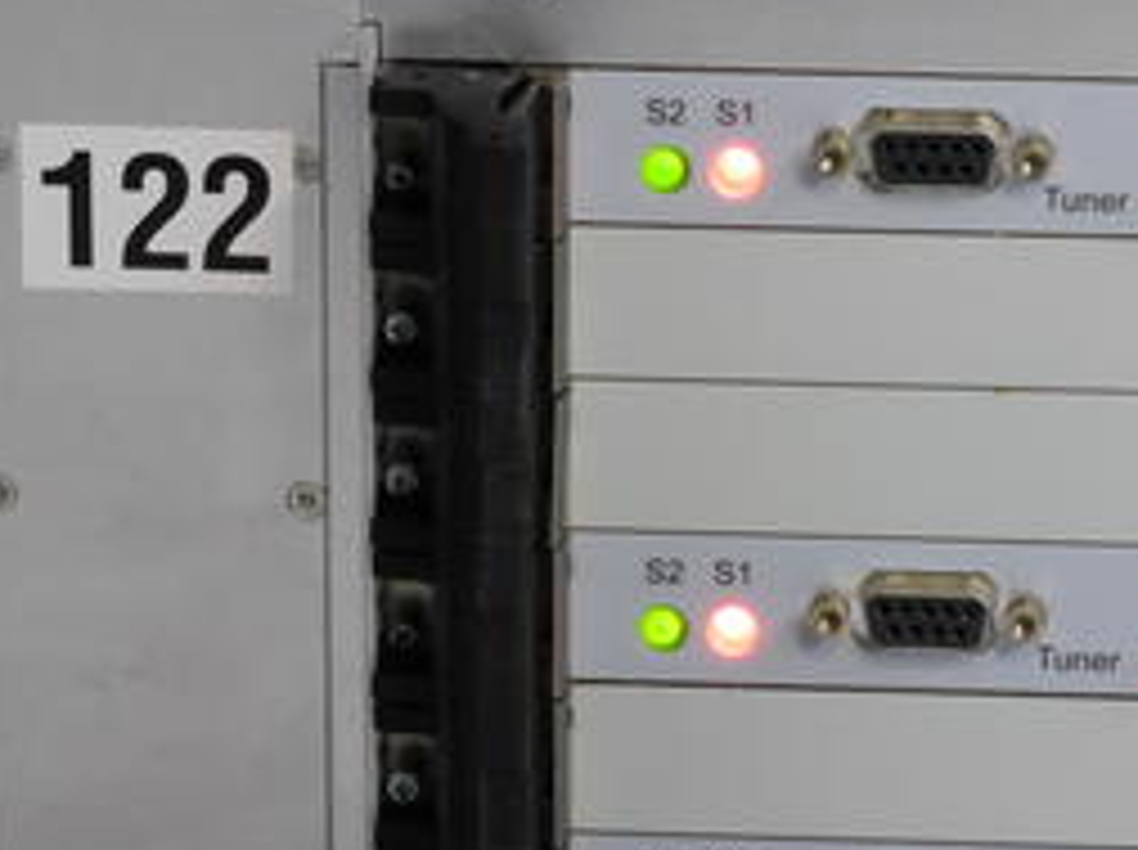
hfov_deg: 6.1
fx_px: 10604
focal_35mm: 323
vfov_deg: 4.6
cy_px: 544
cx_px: 670
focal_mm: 102
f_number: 18
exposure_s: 1/4
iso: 800
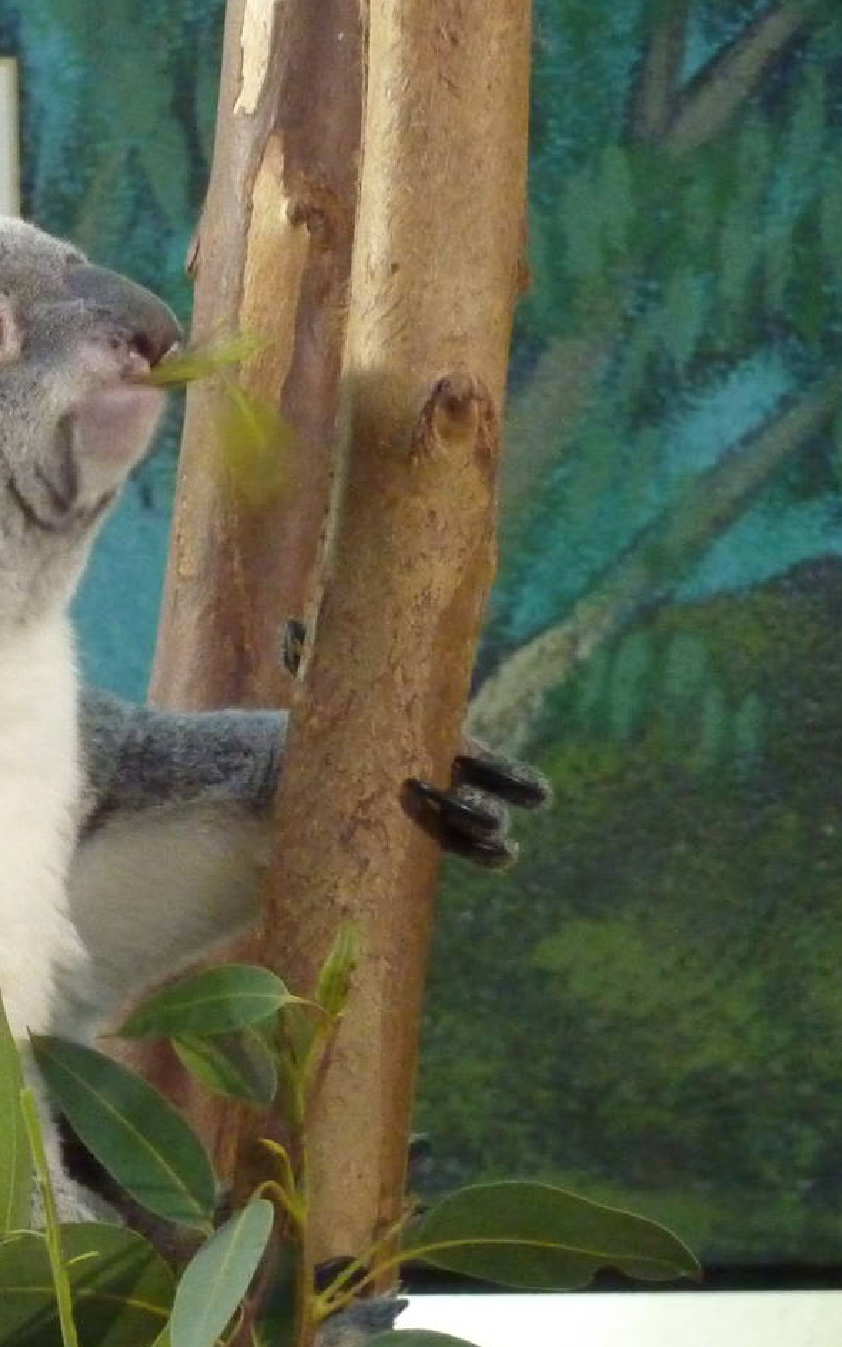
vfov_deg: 4.5
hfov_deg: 2.8
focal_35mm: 467
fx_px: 17146
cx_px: 84
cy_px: 772
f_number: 4.7
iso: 800
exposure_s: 1/20
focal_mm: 42.6
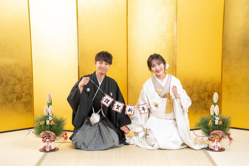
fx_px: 449
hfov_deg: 31.0
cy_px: 83
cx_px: 124
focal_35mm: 65
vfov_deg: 20.9
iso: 320
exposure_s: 1/125
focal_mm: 65
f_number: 4
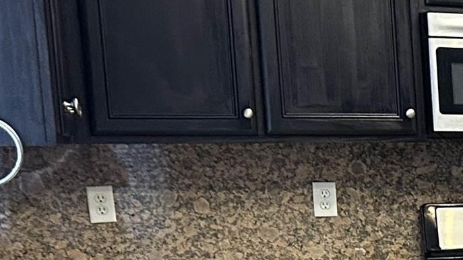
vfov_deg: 10.0
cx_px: 927
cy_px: 385
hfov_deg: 14.9
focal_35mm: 117
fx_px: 1436
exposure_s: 1/60
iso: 320
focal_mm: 6.86
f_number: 1.78
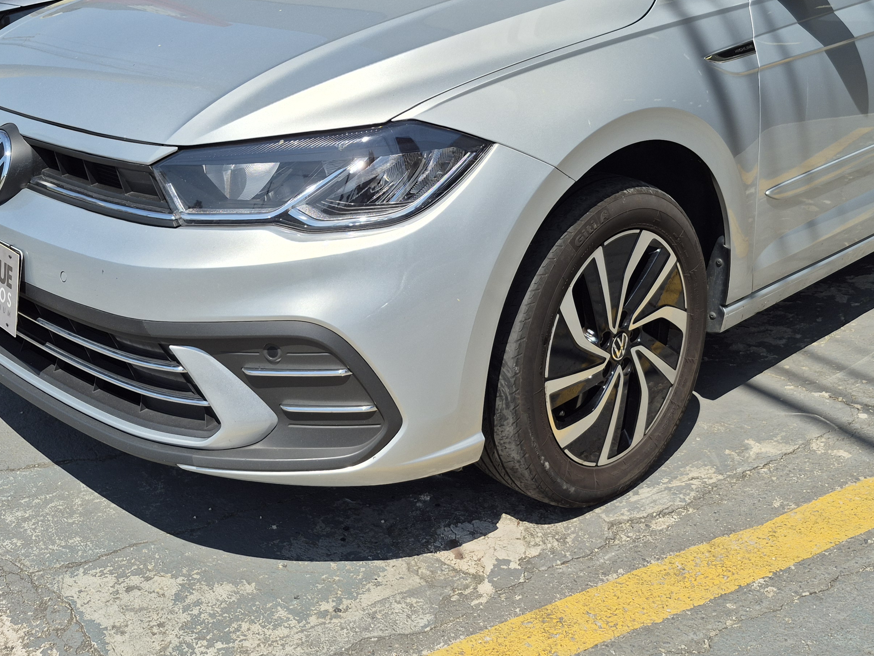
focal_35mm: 38
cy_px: 127
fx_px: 959
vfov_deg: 36.4
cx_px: 474
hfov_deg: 48.9
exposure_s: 1/2560
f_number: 1.8
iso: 25
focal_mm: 5.4
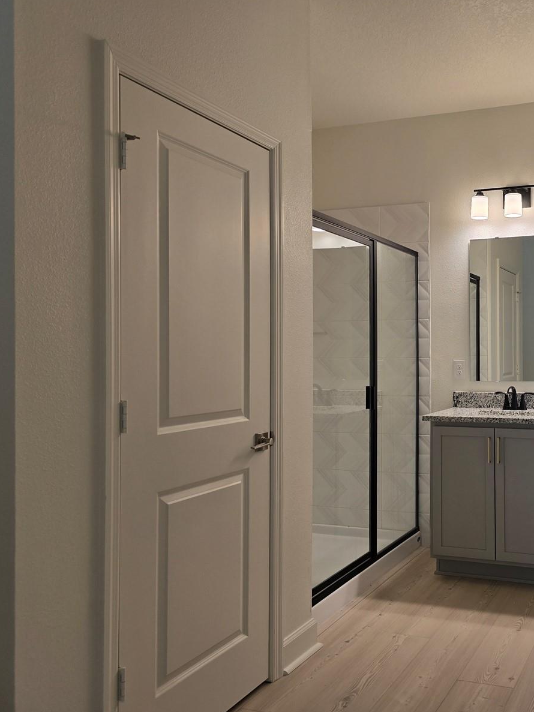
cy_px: 356
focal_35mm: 31
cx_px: 459
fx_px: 638
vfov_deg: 58.4
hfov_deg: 42.5
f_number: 1.7
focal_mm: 6.3
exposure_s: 1/120
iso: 50
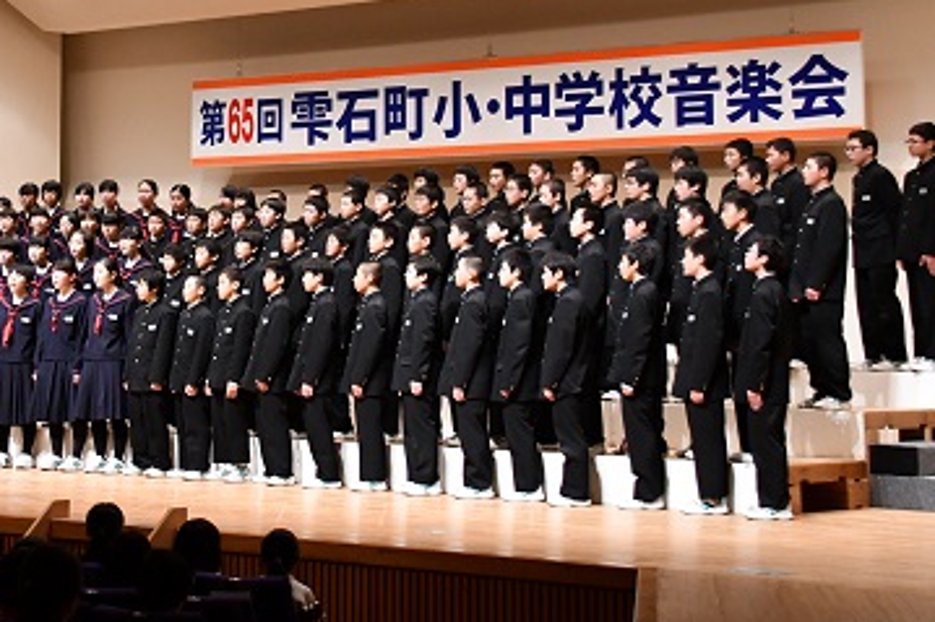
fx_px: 2362
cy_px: 148
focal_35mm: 91
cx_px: 185
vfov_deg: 14.9
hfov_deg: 22.1
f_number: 4.5
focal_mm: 34
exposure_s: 1/125
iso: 2500
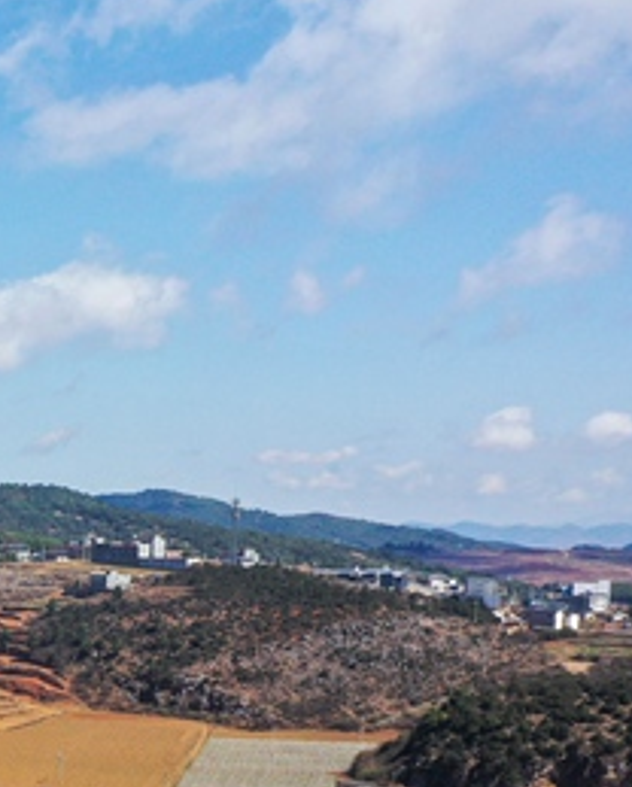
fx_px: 1889
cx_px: -556
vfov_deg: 22.7
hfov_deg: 15.8
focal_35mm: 81
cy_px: 770
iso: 100
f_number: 5.6
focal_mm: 10.26
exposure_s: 1/500
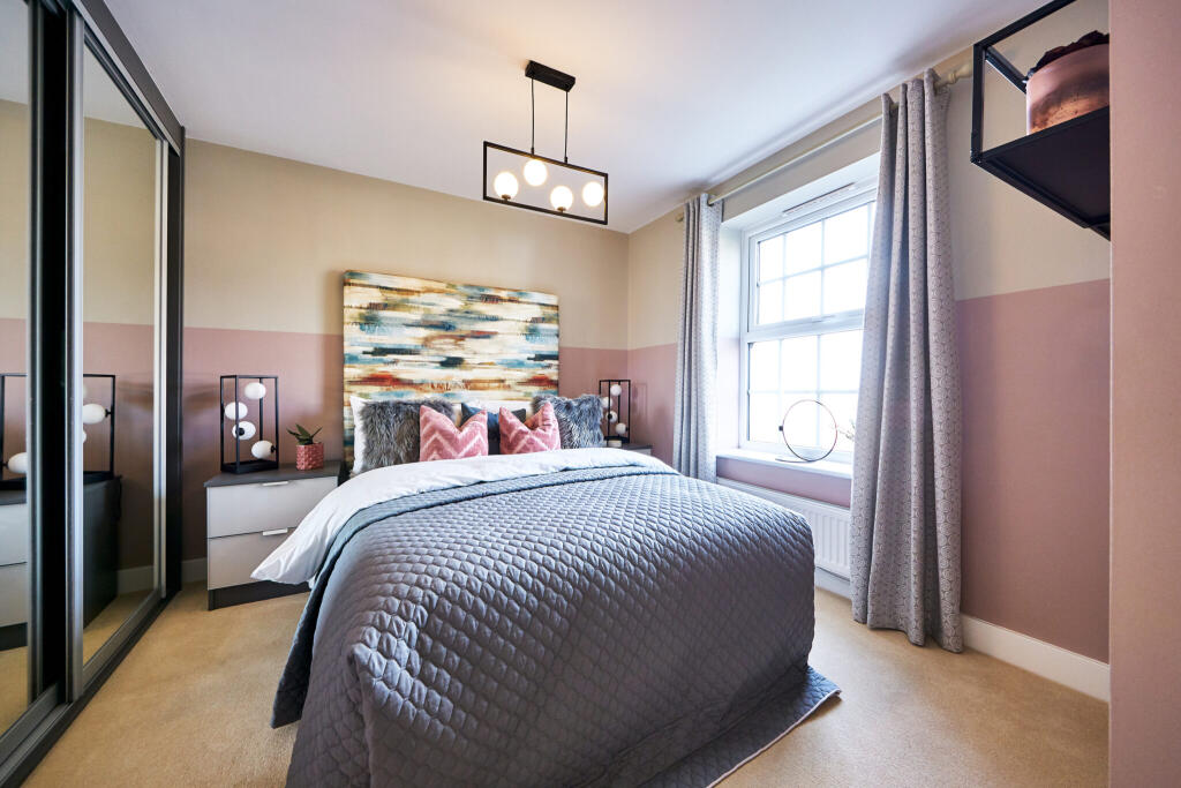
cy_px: 394
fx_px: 394
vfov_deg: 90.0
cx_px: 590
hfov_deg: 112.6
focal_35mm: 12
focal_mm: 8
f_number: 7.1
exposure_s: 1/10
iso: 200
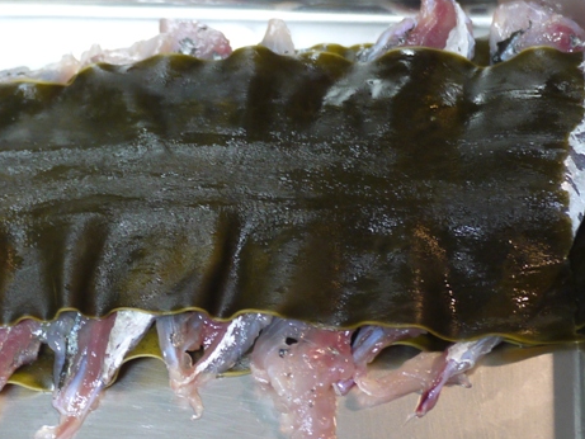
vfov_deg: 19.6
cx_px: 204
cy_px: 207
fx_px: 1268
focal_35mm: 75
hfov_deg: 25.9
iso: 400
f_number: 2.5
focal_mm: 14
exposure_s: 1/25
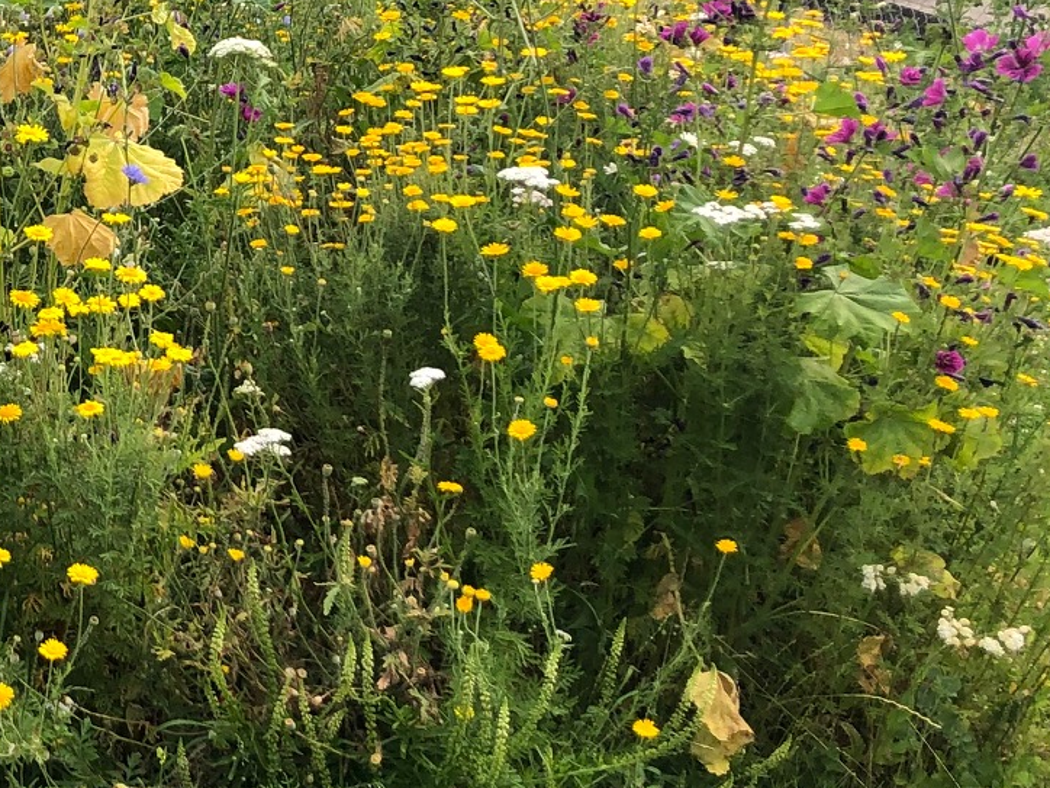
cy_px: 164
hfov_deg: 22.2
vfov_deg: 18.7
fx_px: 2366
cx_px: -344
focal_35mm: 78
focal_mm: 3.99
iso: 20
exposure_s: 1/335
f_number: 1.8
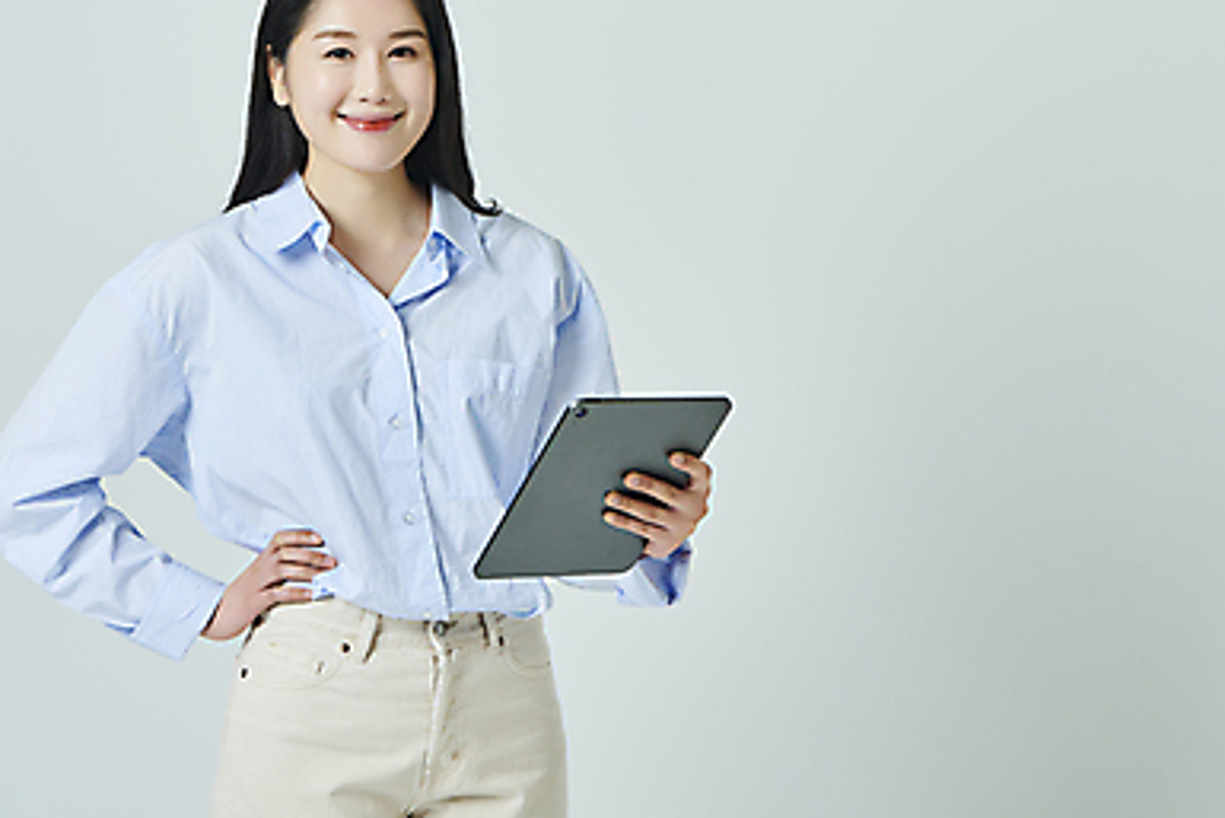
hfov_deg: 18.7
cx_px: 636
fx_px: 3710
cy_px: 229
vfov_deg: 12.5
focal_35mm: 109
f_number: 11
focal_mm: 70
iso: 100
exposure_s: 1/125
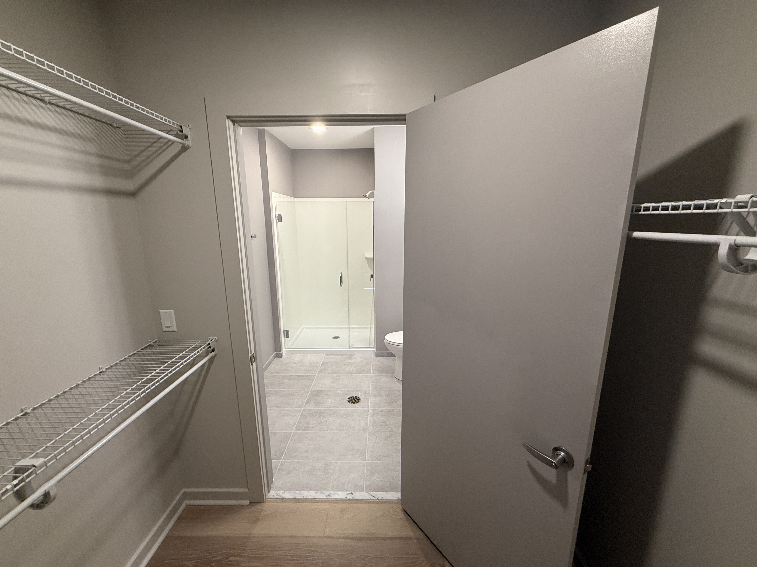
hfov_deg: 102.1
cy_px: 284
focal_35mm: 14
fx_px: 306
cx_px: 378
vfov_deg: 85.7
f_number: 2.2
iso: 250
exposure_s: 1/60
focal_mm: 2.22
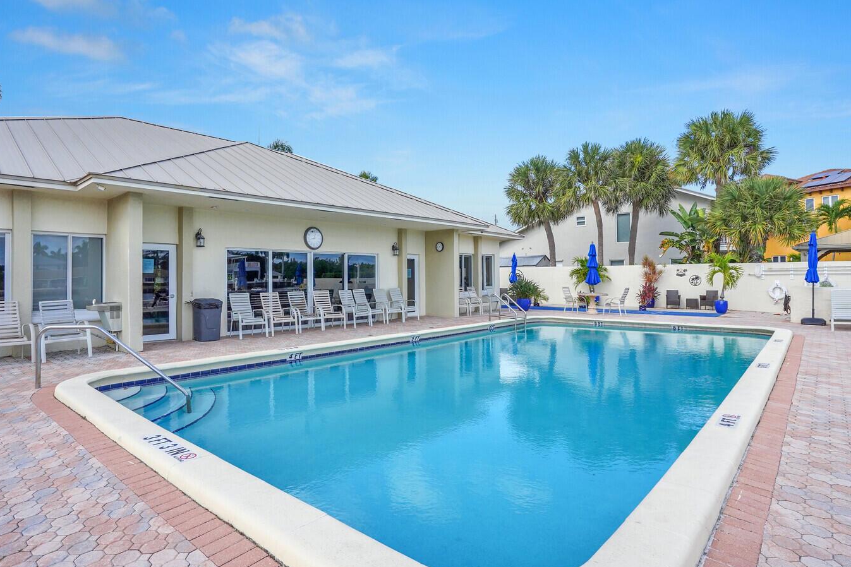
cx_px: 416
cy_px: 265
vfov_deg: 64.5
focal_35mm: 19
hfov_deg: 86.9
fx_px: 449
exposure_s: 1/1000
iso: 800
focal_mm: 16
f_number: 8
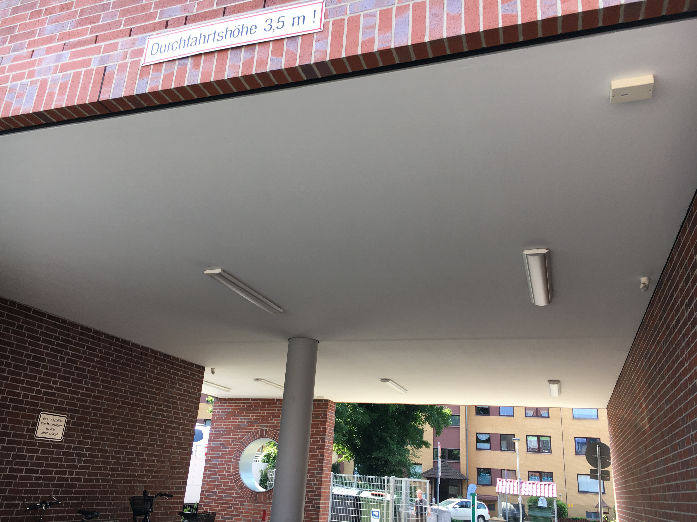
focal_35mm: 29
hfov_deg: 61.7
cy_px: 261
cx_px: 348
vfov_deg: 48.2
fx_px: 584
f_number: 2.2
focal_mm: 4.15
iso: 25
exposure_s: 1/161
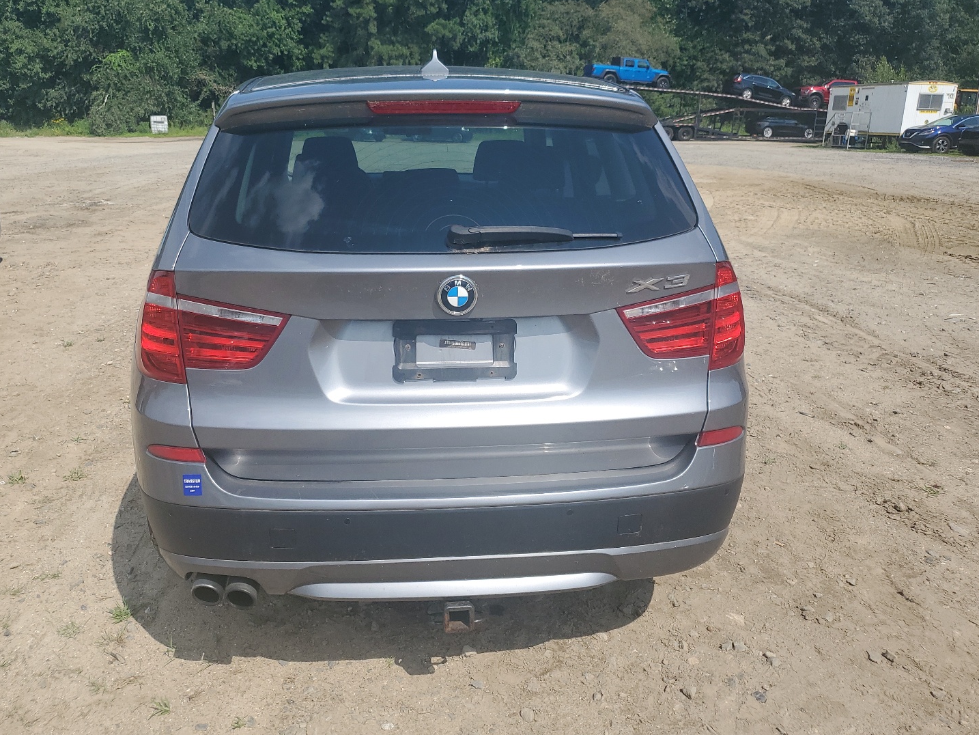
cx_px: 456
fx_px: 820
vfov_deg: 48.2
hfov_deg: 61.6
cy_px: 347
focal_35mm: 29
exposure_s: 1/5000
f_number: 1.5
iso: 50
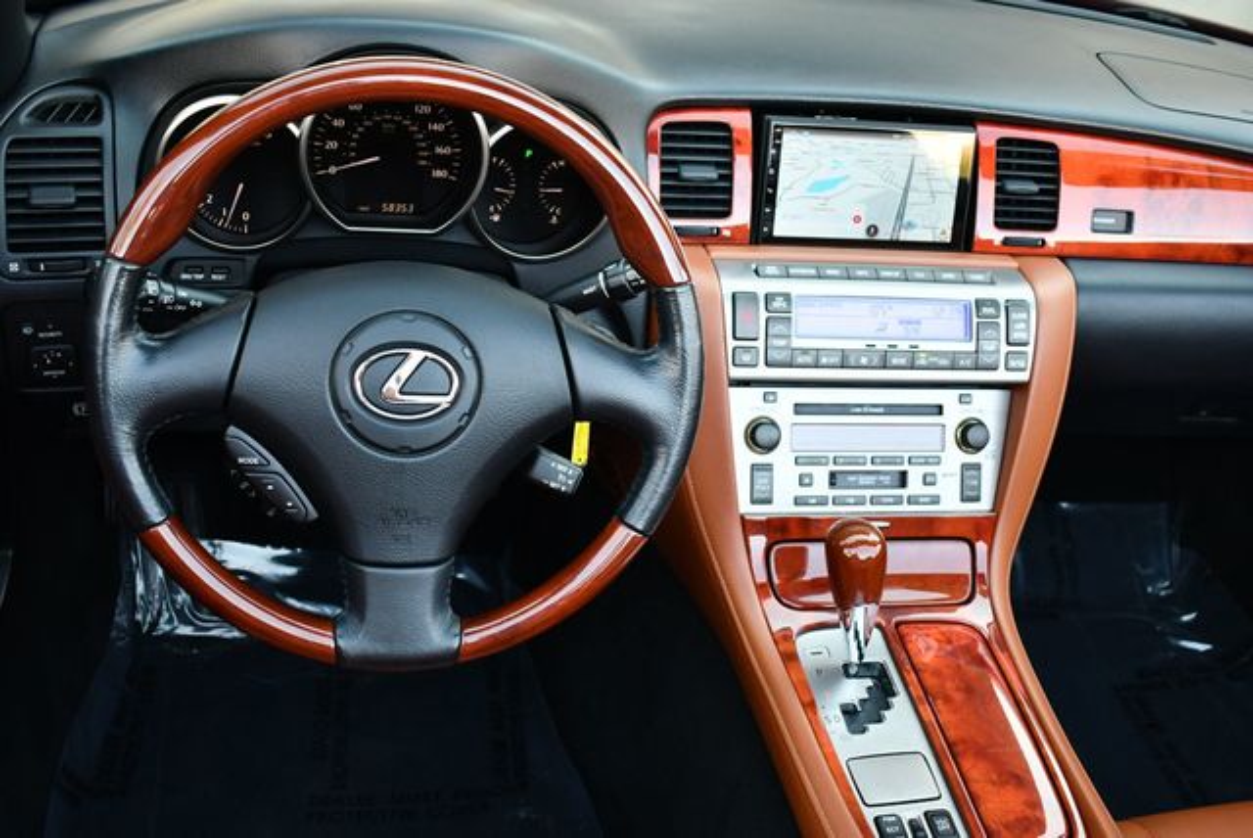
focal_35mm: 42
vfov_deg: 32.0
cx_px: 626
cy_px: 419
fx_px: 1463
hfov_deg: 46.4
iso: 800
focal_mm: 21
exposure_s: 1/250
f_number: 3.8
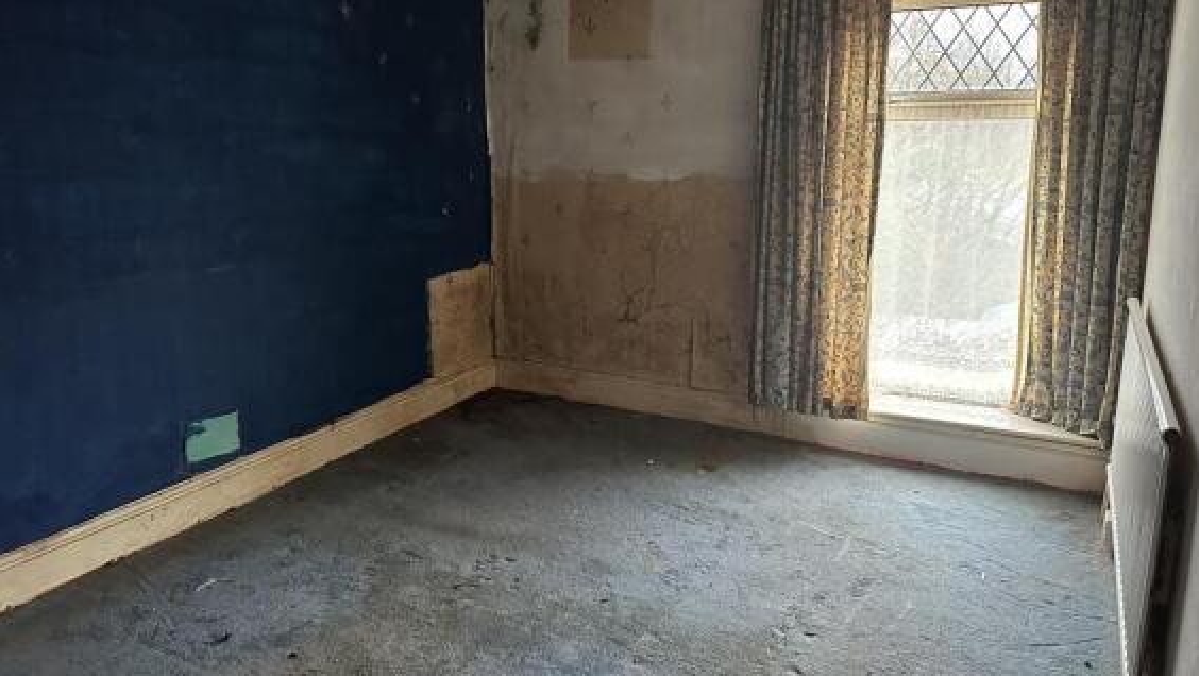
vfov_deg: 42.9
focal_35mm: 27
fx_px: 859
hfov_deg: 69.8
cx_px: 618
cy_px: 290
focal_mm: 6.86
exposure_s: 1/50
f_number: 1.78
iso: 800
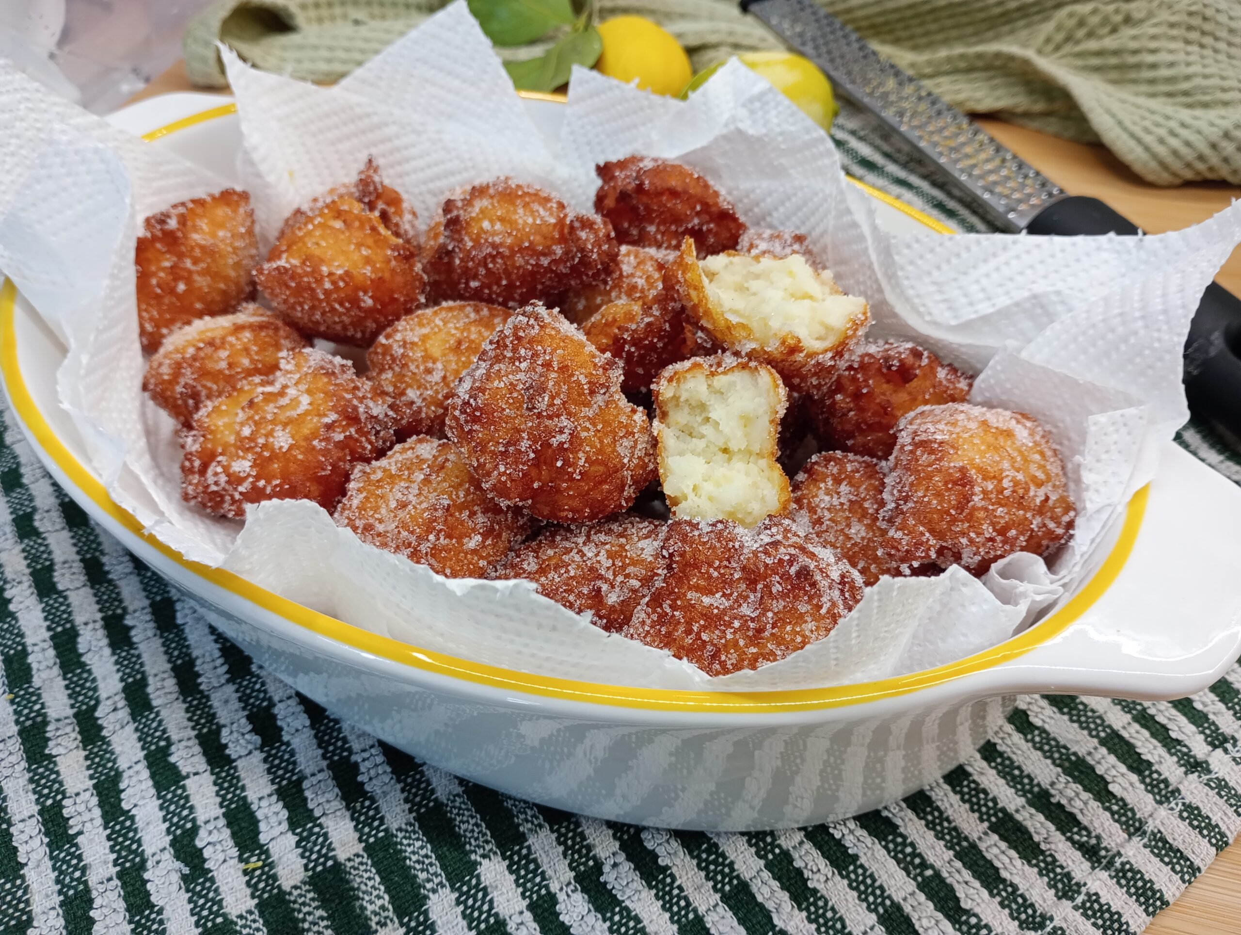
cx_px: 620
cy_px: 468
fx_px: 1005
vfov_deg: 49.9
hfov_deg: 63.4
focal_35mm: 28
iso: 347
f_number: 1.8
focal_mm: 4.27
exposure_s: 1/33.3
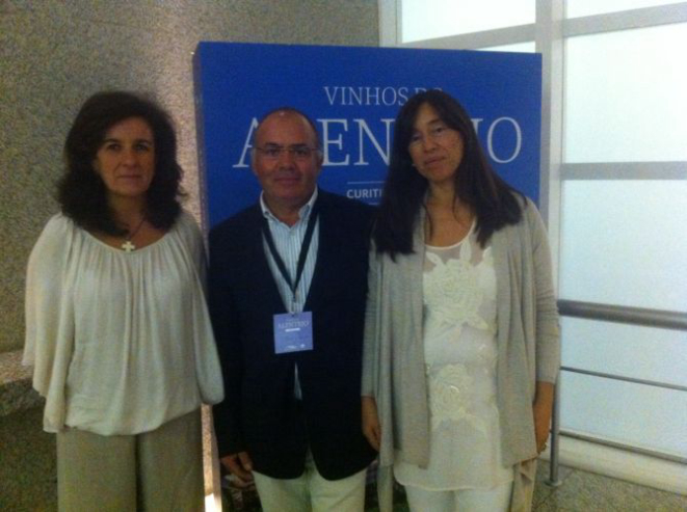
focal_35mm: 35
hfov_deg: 52.7
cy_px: 256
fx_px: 693
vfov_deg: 40.6
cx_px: 344
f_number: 2.8
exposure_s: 1/15
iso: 1000
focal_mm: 3.85
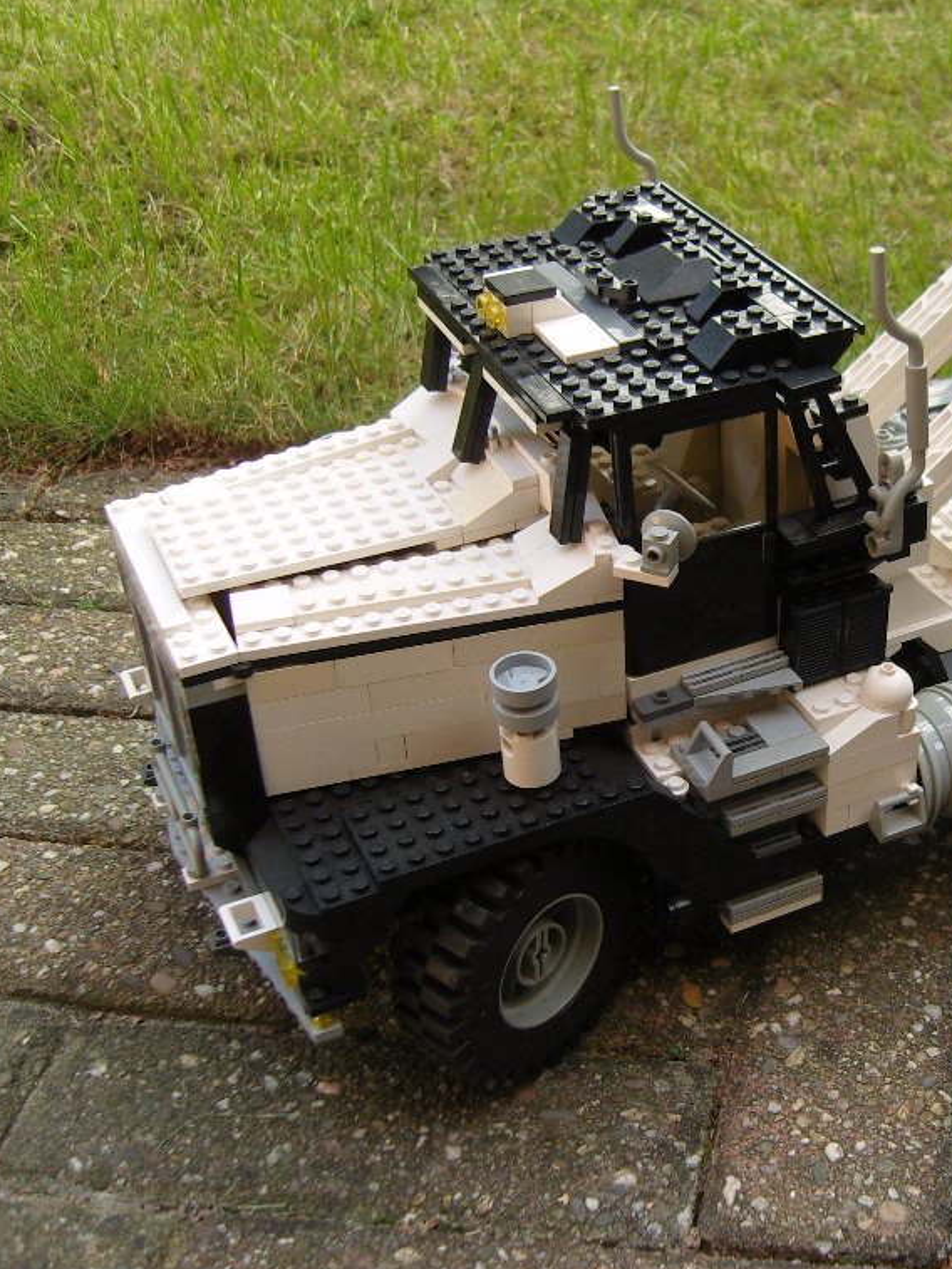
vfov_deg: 41.2
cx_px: 788
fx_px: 1686
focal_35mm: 46
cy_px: 630
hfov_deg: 30.6
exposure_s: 1/60
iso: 100
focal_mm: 7.3
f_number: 2.8
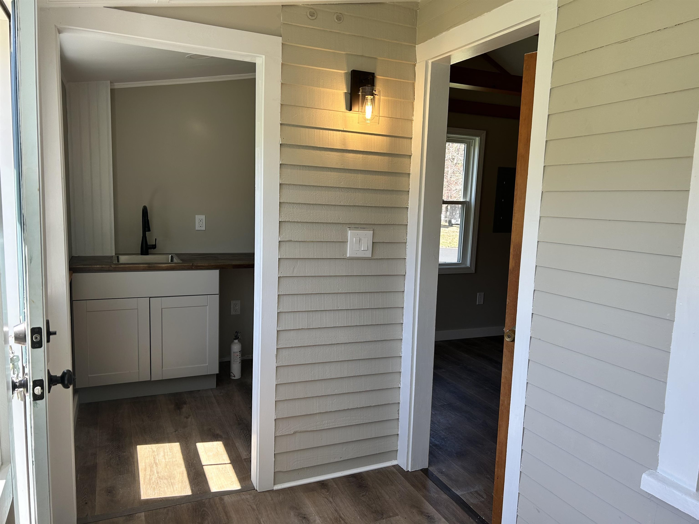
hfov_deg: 67.3
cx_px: 350
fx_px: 525
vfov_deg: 53.1
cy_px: 262
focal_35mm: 26
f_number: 1.5
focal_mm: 5.7
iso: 40
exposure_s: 1/235
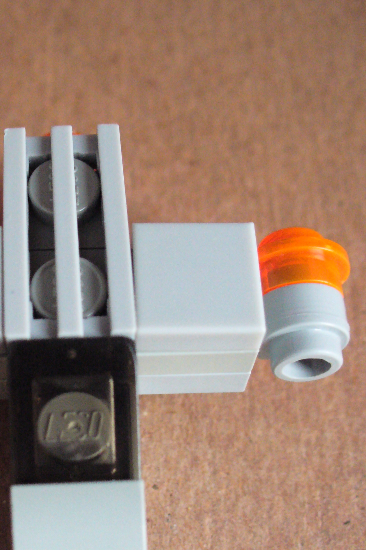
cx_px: 69
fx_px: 869
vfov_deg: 34.8
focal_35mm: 57
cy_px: 355
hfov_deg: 23.4
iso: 400
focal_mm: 6.1
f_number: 2.8
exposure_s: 1/50
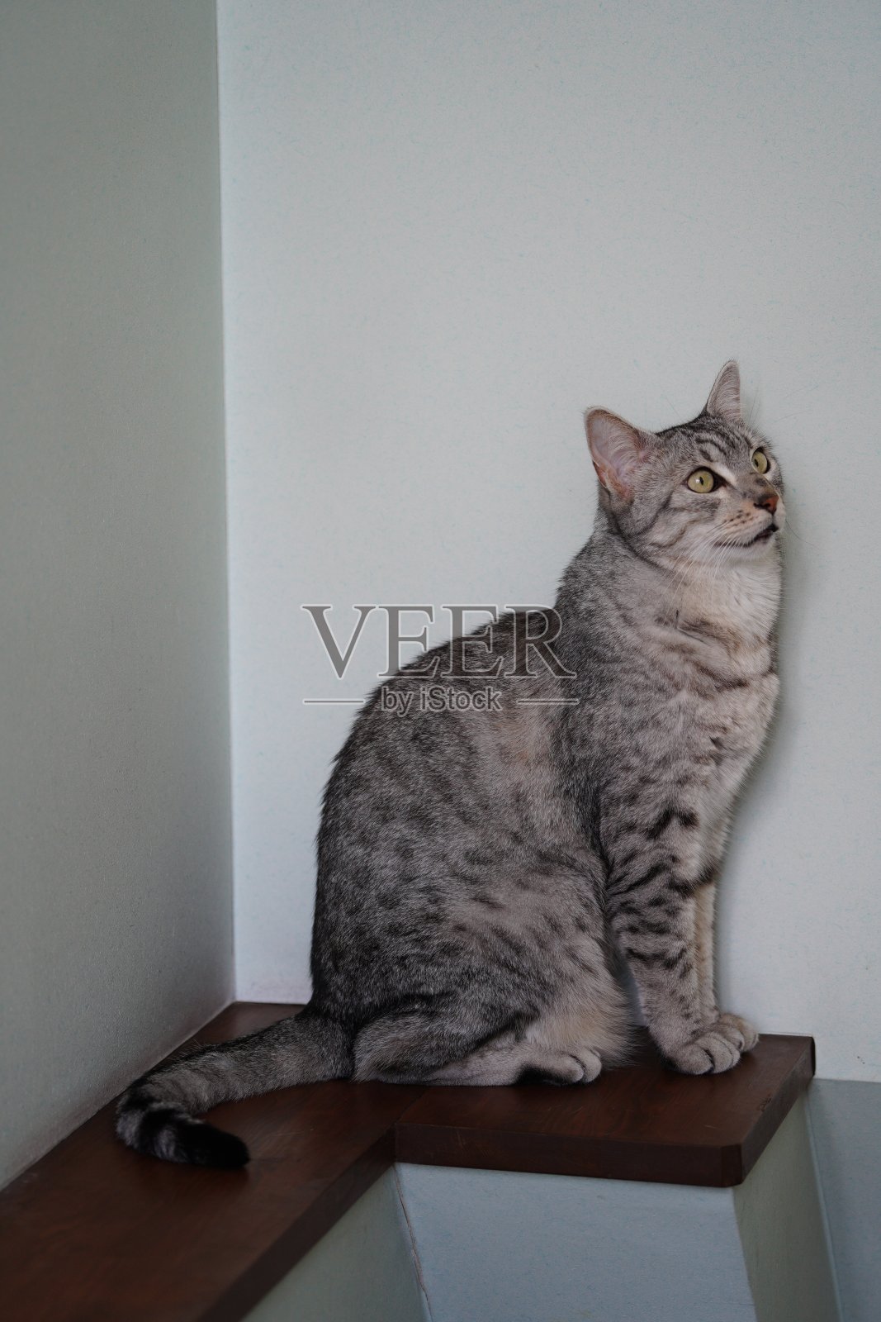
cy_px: 661
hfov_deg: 11.7
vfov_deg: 17.5
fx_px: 4294
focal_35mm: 117
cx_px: 440
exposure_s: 1/100
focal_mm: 117
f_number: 4
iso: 500
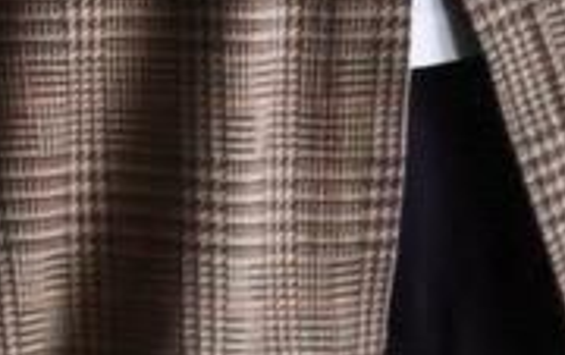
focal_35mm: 442
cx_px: 201
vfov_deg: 3.0
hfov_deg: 4.7
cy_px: -363
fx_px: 6814
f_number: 3.9
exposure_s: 1/8
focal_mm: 44
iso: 3200
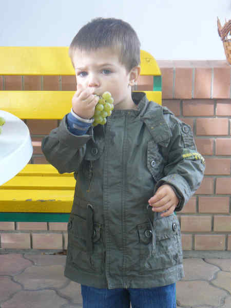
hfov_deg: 20.7
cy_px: 154
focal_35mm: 71
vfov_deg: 27.4
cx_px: 116
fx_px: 632
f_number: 3.2
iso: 160
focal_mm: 11.8
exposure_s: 1/30
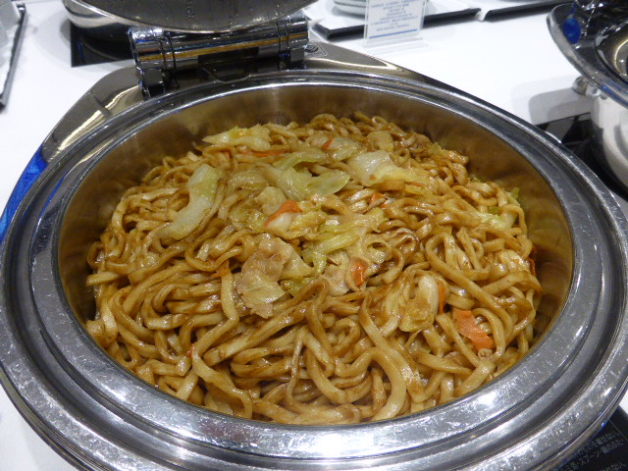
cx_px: 314
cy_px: 236
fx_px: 454
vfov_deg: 54.9
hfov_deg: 69.4
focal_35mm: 25
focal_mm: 4.3
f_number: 3.3
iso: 320
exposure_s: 1/60
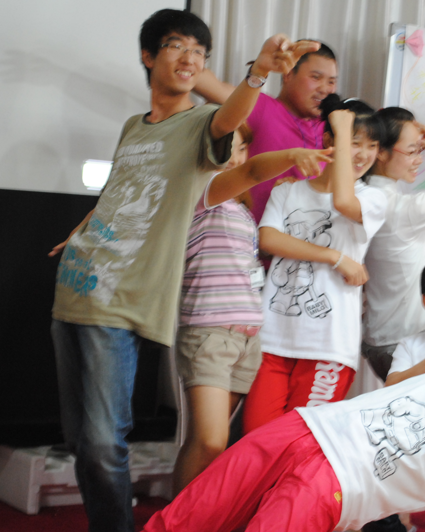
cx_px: 293
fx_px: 1462
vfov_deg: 20.6
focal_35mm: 93
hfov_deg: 16.5
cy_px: 267
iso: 800
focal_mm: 44
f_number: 5.3
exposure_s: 1/15
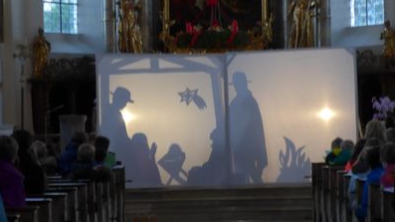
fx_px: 1183
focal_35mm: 113
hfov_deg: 19.0
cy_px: 143
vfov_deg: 10.7
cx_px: 197
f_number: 4.8
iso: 800
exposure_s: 1/60
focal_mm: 20.4
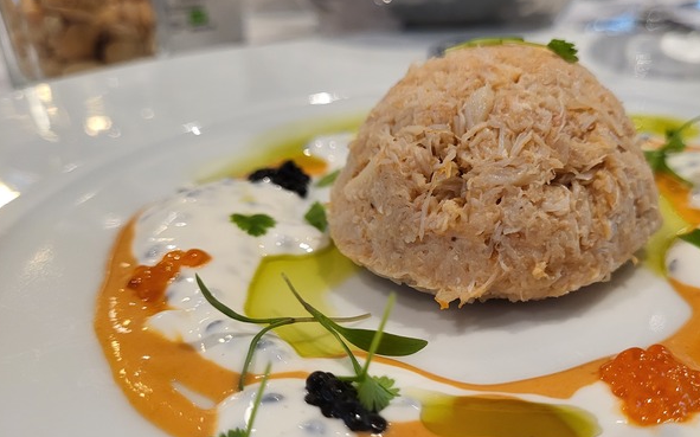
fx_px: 668
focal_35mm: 35
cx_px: 436
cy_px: 250
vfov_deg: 36.2
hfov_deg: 54.7
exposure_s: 1/100
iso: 320
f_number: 1.8
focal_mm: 5.4
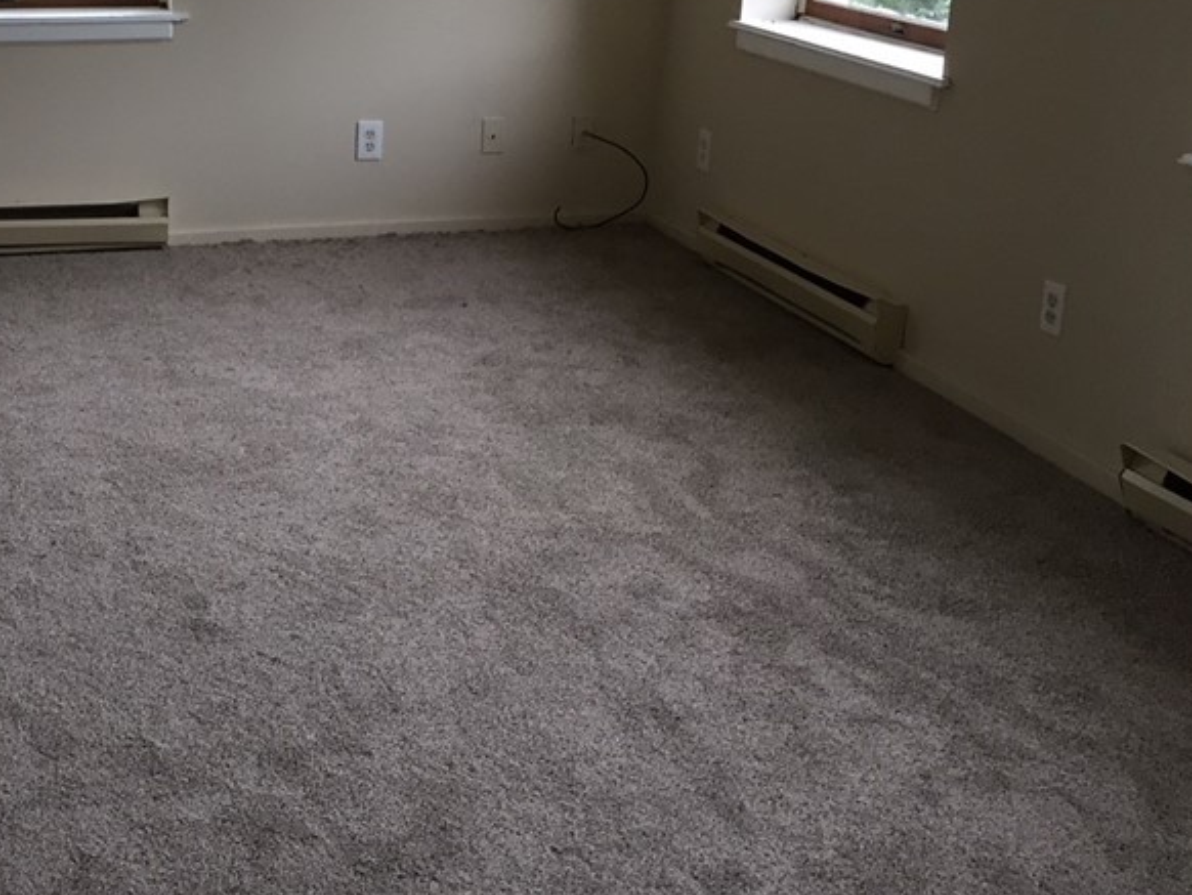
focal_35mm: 51
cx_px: 172
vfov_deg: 28.4
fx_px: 1757
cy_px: 297
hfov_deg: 35.7
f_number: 2.2
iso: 40
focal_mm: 4.15
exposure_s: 1/33
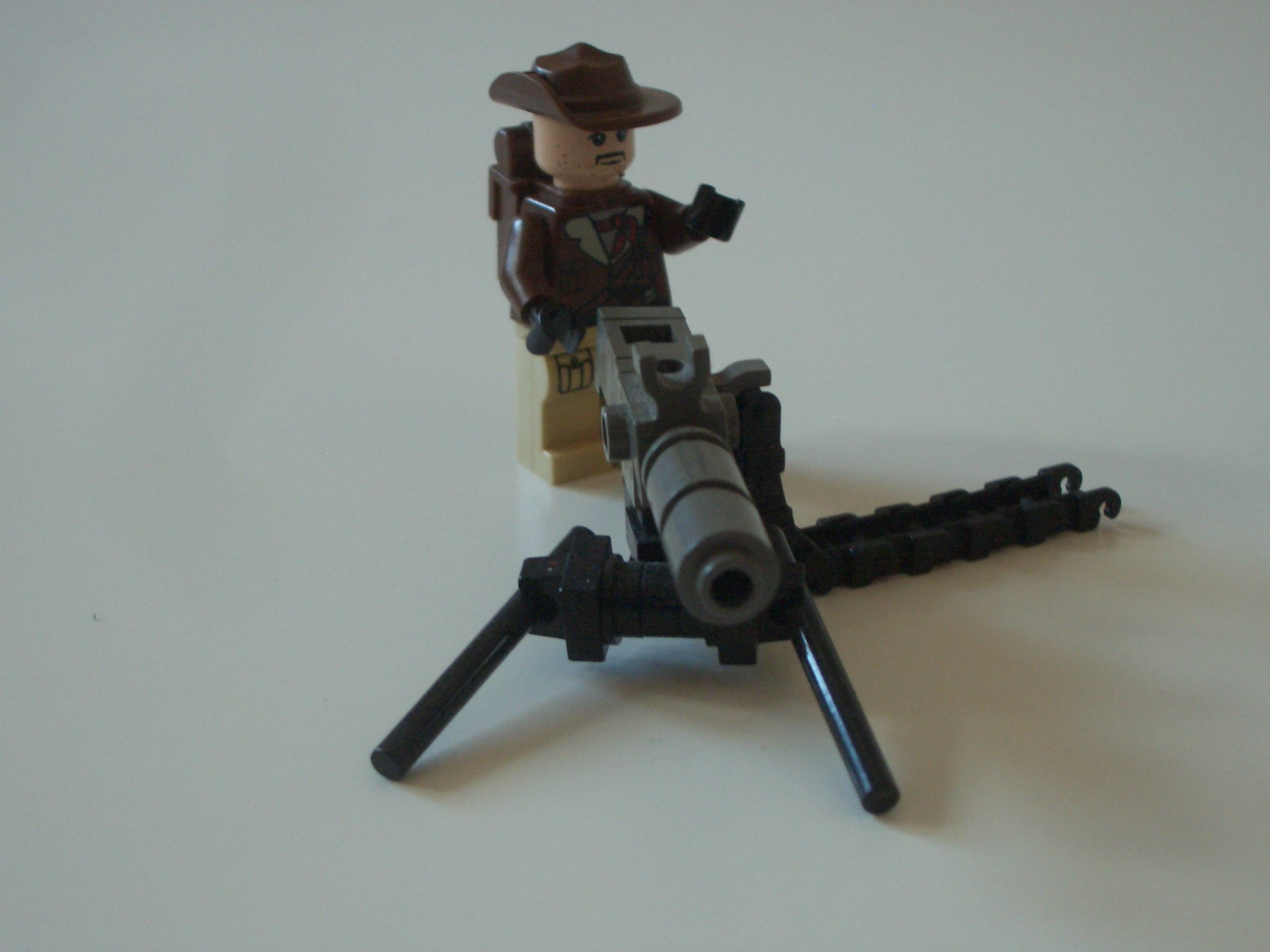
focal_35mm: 62
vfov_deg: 23.7
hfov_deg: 31.2
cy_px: 476
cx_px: 635
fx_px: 2275
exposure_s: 1/60
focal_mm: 10.2
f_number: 3.5
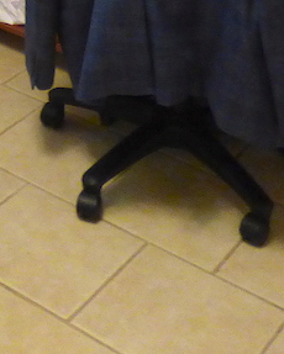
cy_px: -182
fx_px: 987
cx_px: -109
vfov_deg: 18.1
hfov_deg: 15.4
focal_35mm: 94
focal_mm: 3.58
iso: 400
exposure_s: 1/15
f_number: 2.8
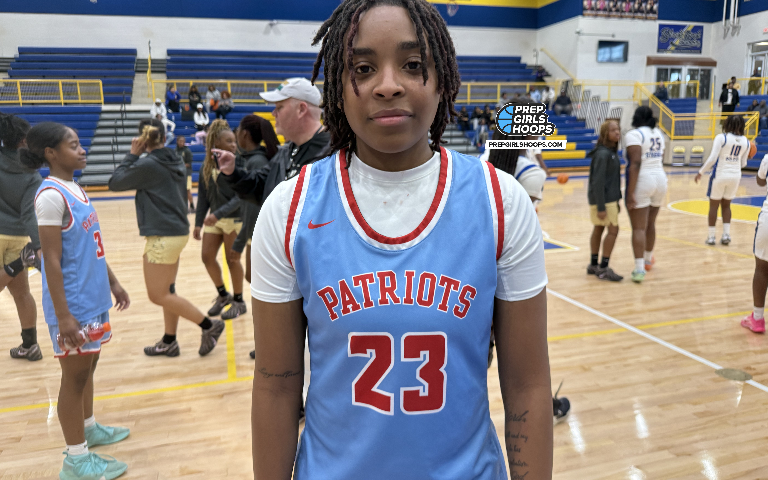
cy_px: 239
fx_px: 544
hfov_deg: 70.4
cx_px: 378
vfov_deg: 47.6
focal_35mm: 26
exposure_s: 1/121
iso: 200
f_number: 1.78
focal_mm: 6.76
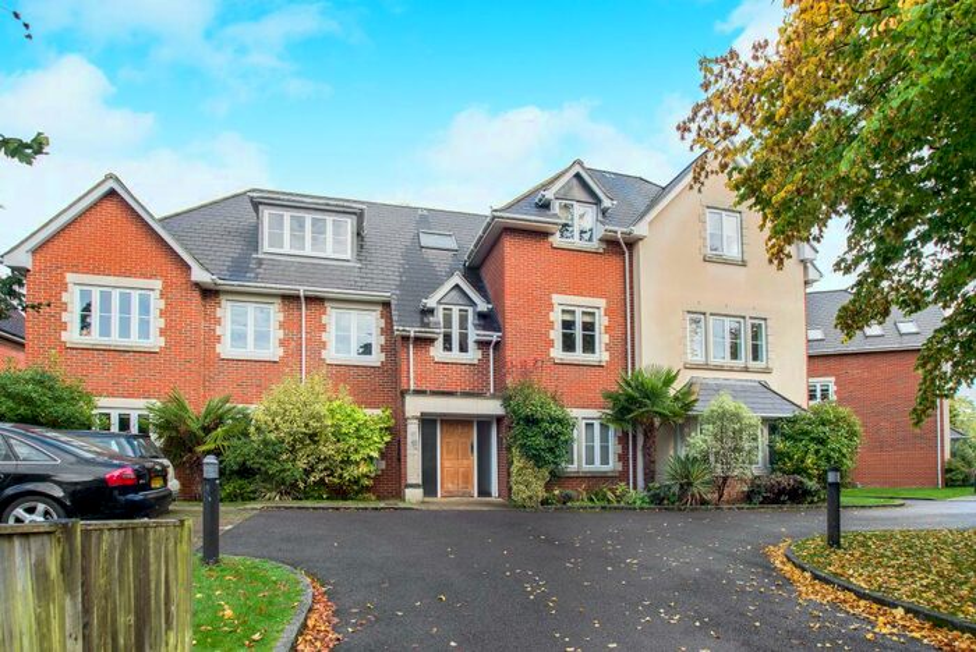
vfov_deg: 70.5
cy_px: 326
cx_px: 488
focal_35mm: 17
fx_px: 461
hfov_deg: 93.2
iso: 200
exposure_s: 1/125
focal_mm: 17
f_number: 7.1
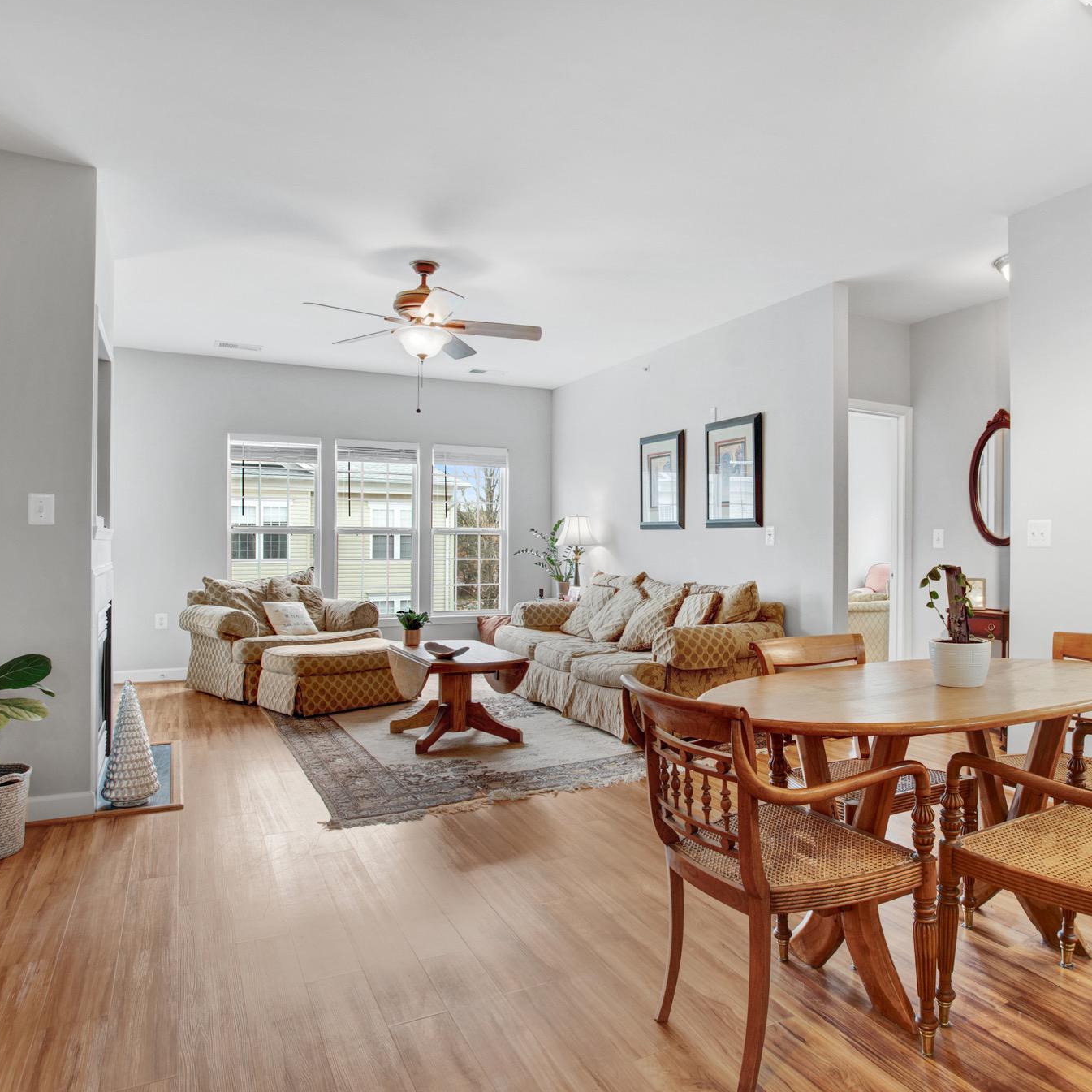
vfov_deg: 69.6
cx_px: 637
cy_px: 543
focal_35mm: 22
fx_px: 785
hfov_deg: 69.1
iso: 200
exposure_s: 1/60
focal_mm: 17
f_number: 8
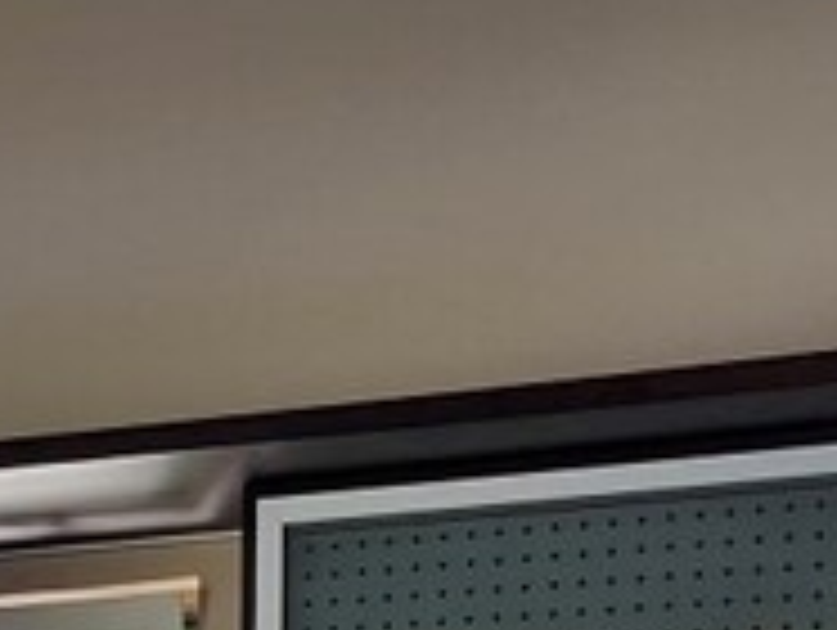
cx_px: -274
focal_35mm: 132
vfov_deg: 10.4
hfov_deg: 14.3
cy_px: 1238
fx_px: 3196
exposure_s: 1/50
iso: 64
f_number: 1.8
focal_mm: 5.23
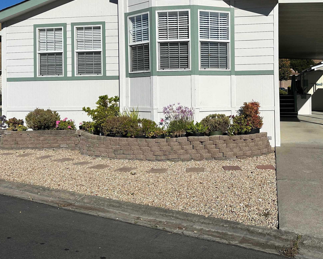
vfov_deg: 39.7
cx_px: 210
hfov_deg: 48.4
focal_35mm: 37
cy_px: 88
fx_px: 354
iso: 80
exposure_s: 1/12048
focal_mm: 6.86
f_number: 1.78
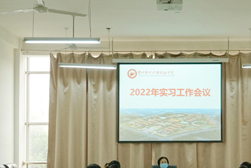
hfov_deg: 29.8
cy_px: 136
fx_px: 467
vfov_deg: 20.1
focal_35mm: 67
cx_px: 173
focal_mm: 31
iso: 2500
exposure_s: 1/100
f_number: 6.3
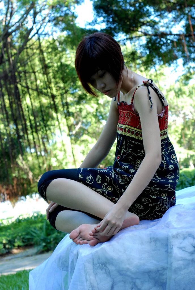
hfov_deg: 18.3
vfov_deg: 26.9
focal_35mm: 75
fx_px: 606
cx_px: 98
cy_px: 145
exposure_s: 1/100
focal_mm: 50
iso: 640
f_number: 6.3
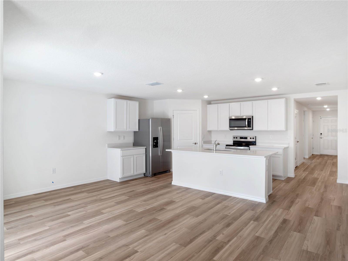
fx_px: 201
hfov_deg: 81.7
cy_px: 130
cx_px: 174
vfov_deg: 66.0
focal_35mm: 20
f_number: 6.3
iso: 1000
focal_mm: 10
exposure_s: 1/60
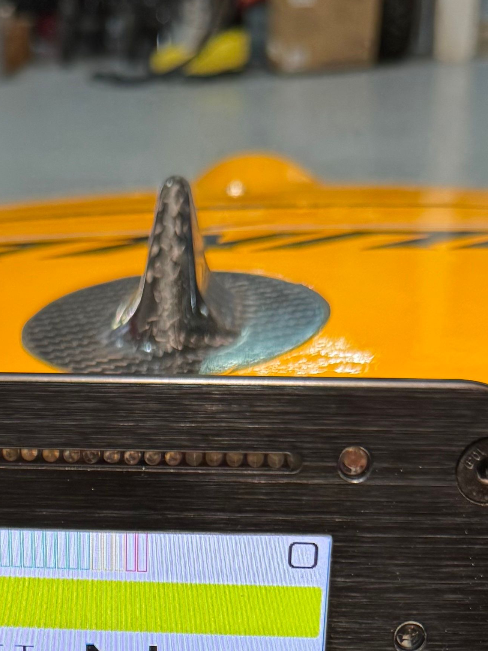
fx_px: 1485
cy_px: 979
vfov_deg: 20.9
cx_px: 145
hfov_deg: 18.6
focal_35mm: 79
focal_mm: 6.76
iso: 160
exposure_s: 1/100
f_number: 1.78
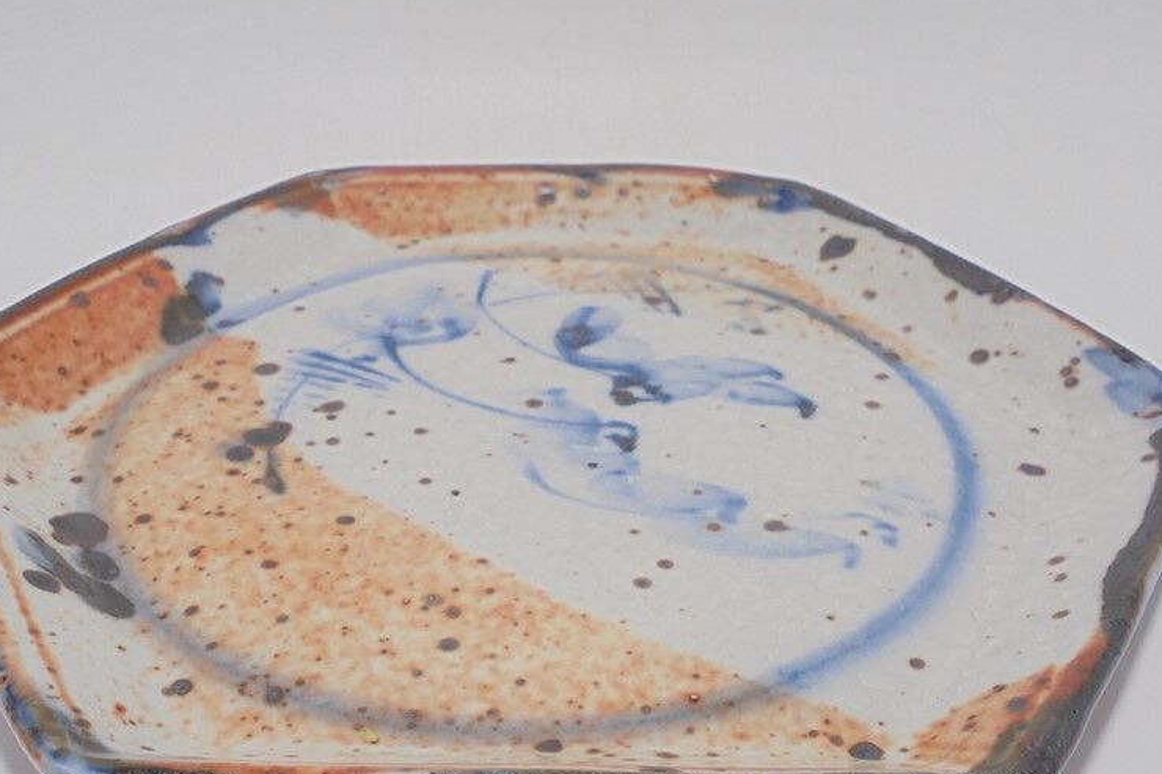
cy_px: 484
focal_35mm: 43
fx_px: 1388
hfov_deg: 45.4
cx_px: 532
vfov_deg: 31.0
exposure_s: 1/60
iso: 100
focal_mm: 6.1
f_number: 4
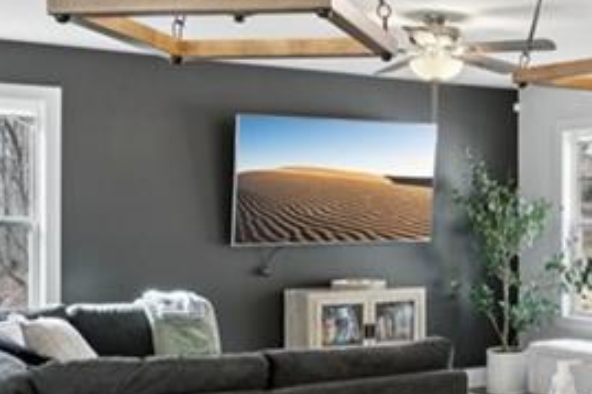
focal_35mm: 61
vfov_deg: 22.2
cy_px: 242
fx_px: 1002
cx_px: 592
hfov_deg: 30.6
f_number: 8
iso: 400
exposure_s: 1/13
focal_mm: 16
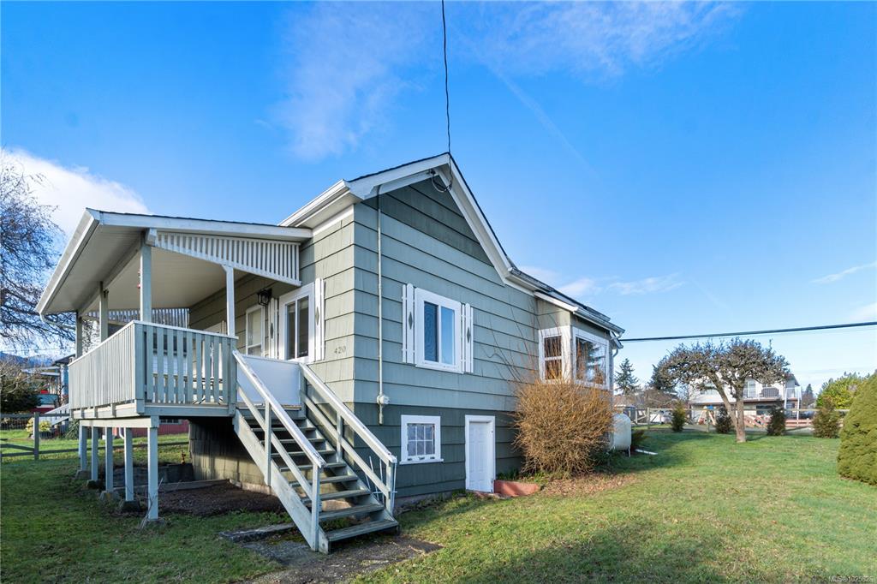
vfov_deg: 72.0
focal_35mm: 16
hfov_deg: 95.0
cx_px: 438
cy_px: 292
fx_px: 402
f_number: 11
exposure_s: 1/60
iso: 100
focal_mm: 11
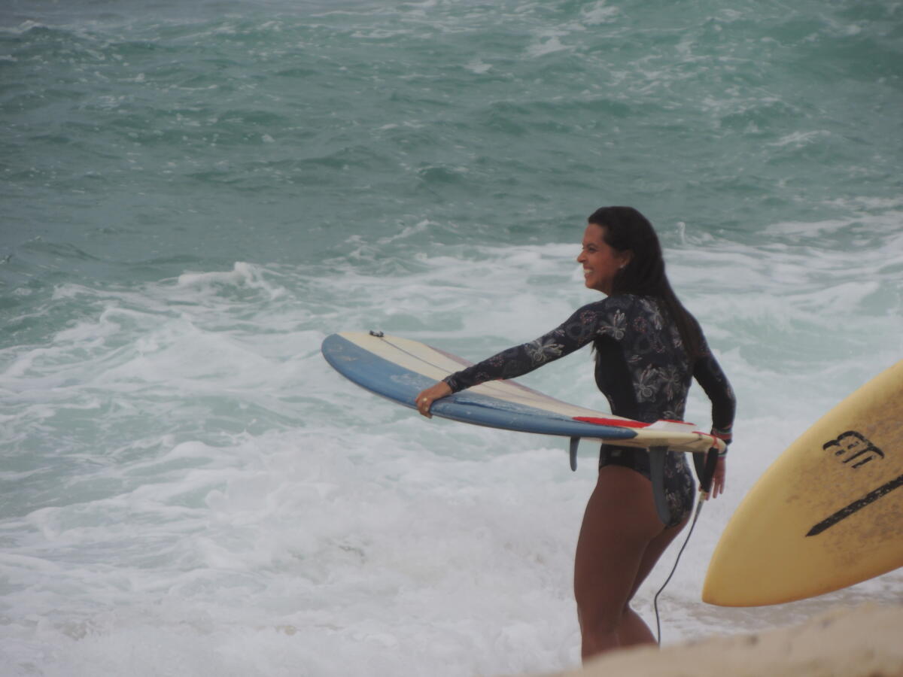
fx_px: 14347
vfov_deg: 2.7
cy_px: 338
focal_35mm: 550
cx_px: 452
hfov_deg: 3.6
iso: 100
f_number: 4.9
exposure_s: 1/500
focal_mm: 98.1
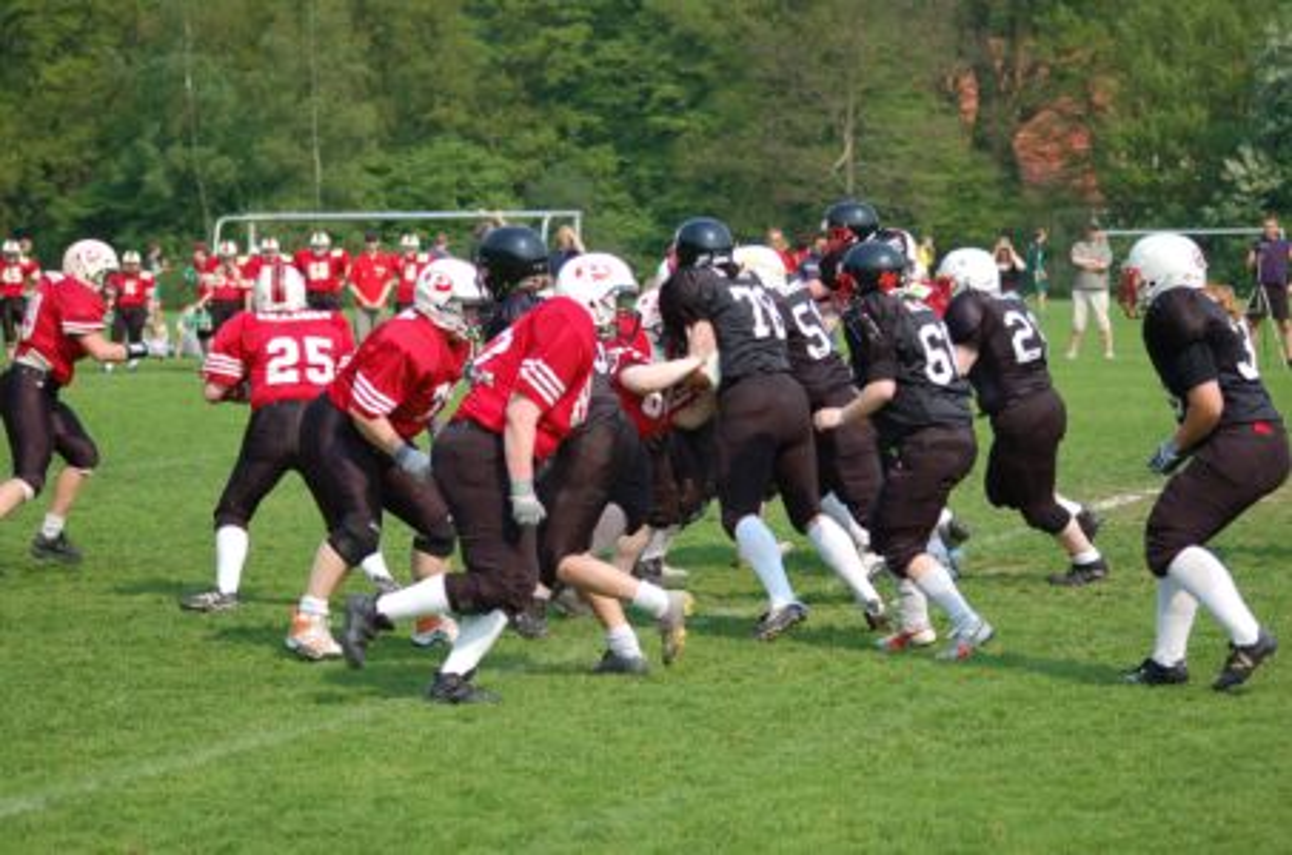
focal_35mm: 129
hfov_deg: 15.9
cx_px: 646
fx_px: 4620
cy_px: 428
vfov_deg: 10.6
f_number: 4
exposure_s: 1/1000
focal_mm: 86
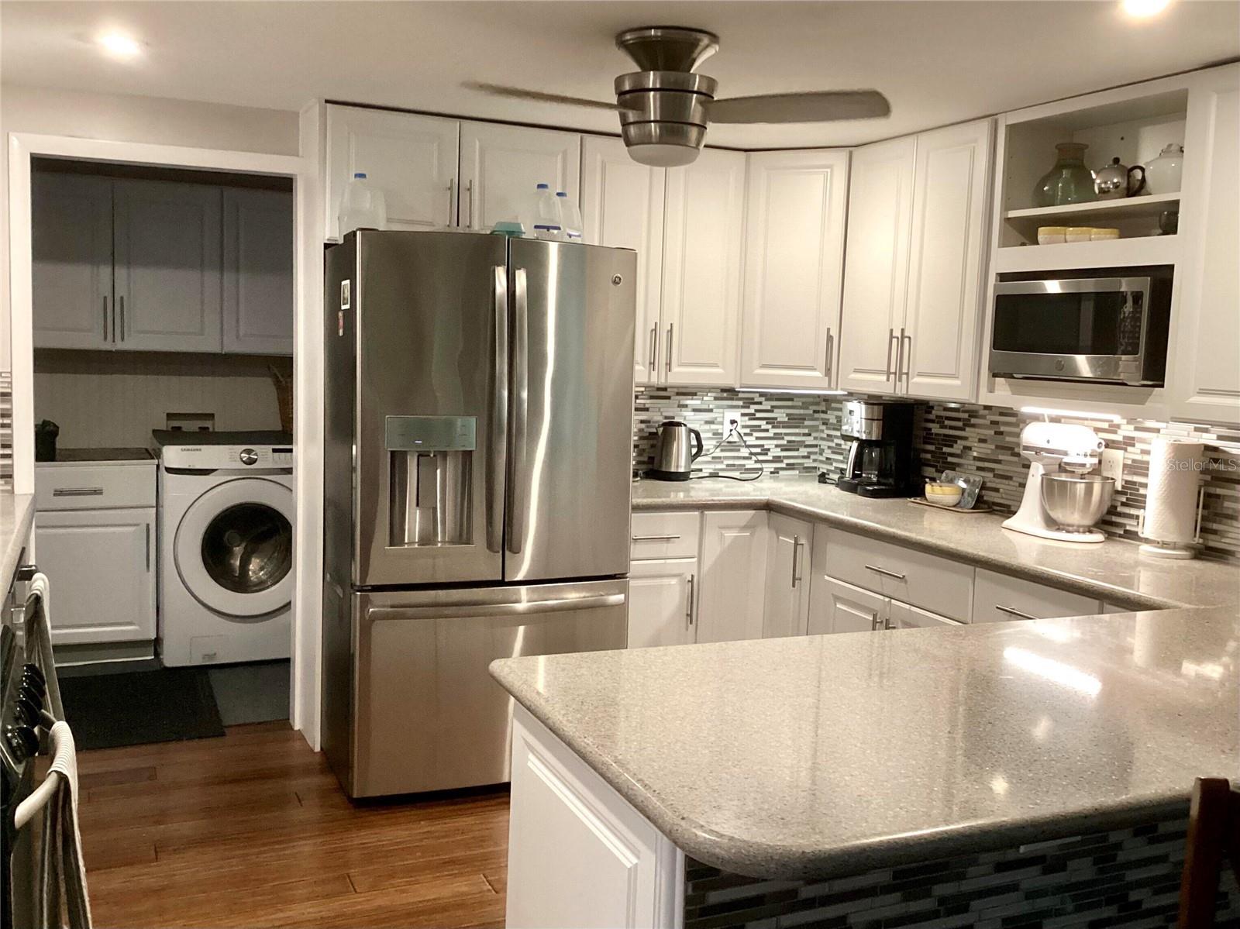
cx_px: 620
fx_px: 1110
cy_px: 464
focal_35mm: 31
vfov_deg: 45.4
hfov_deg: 58.4
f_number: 2.4
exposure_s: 1/60
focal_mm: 3.3
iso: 320
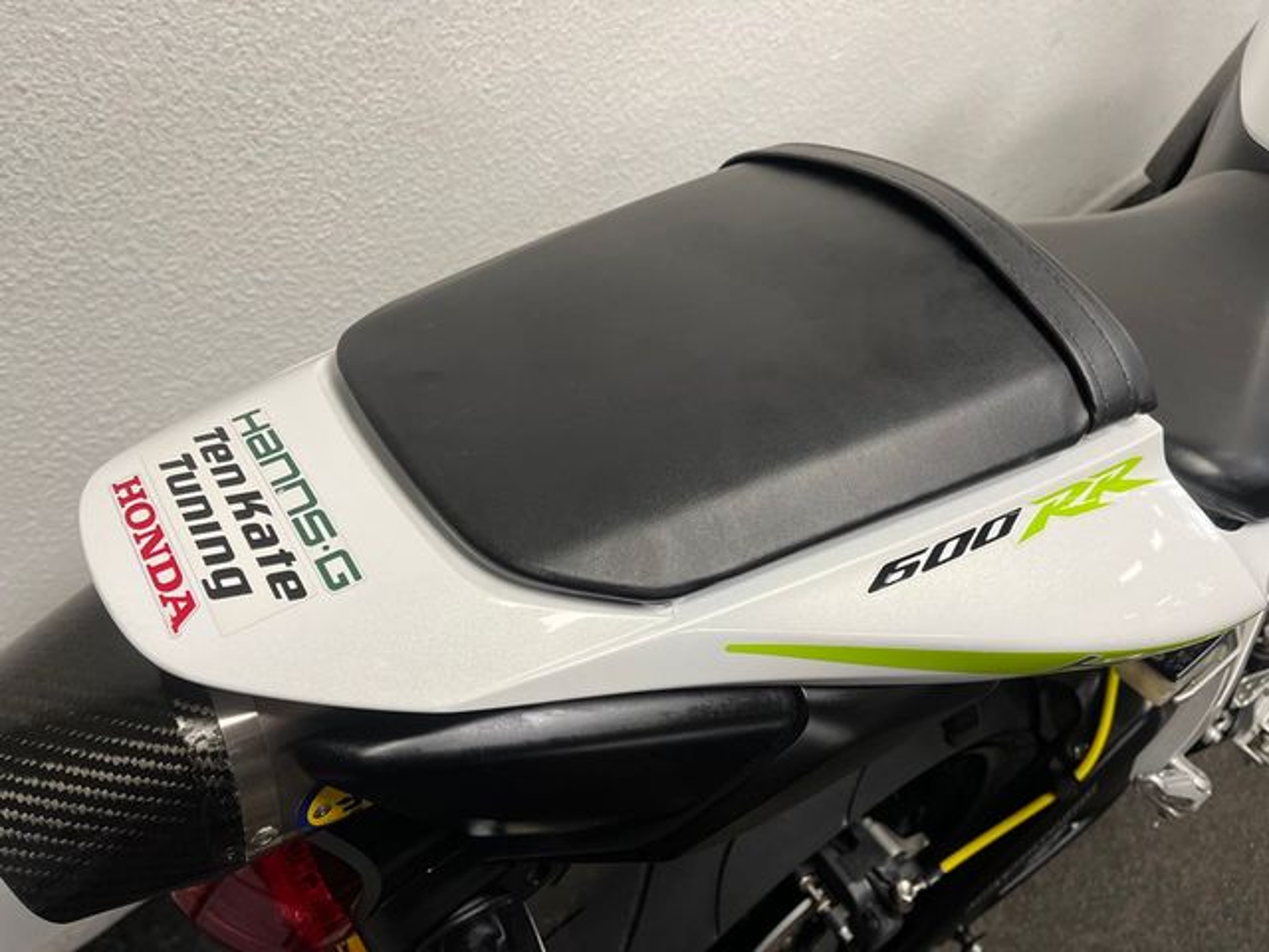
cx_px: 634
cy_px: 476
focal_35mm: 26
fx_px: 953
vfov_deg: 53.1
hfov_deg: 67.3
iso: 125
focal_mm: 5.1
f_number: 1.6
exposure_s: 1/100
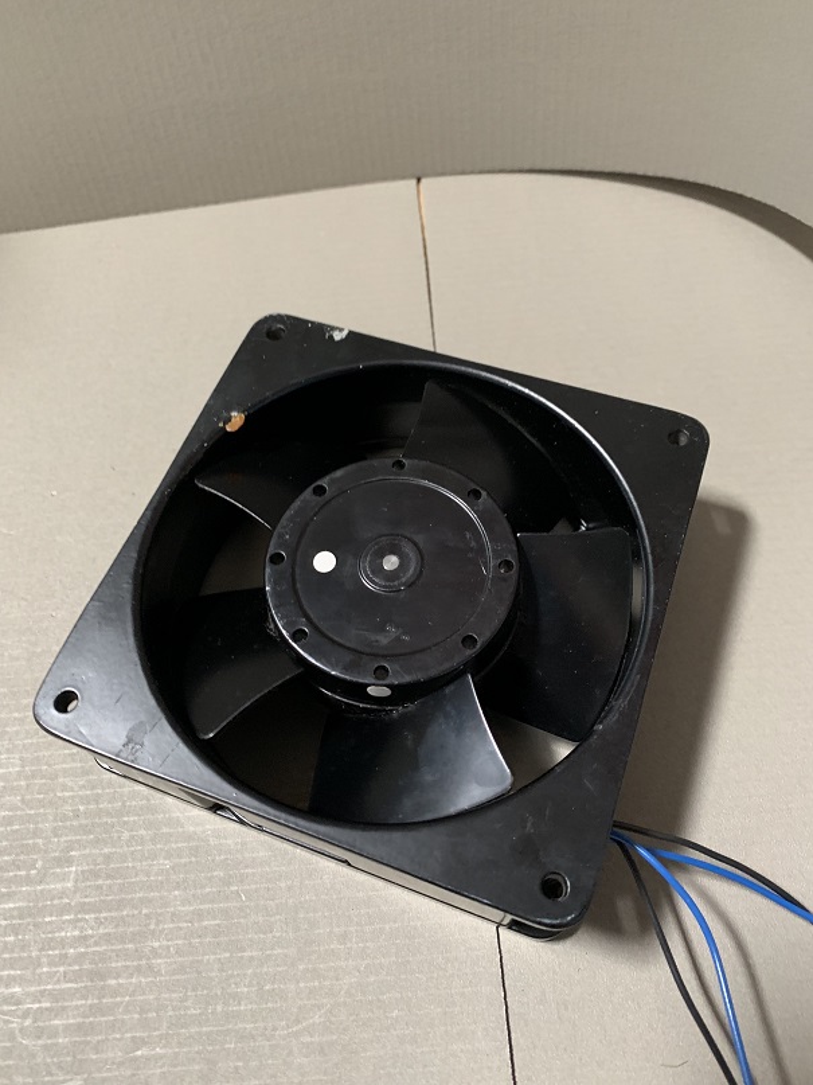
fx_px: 814
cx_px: 406
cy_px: 542
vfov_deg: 67.3
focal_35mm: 26
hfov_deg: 53.1
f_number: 1.8
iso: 400
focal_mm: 4.25
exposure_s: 1/53
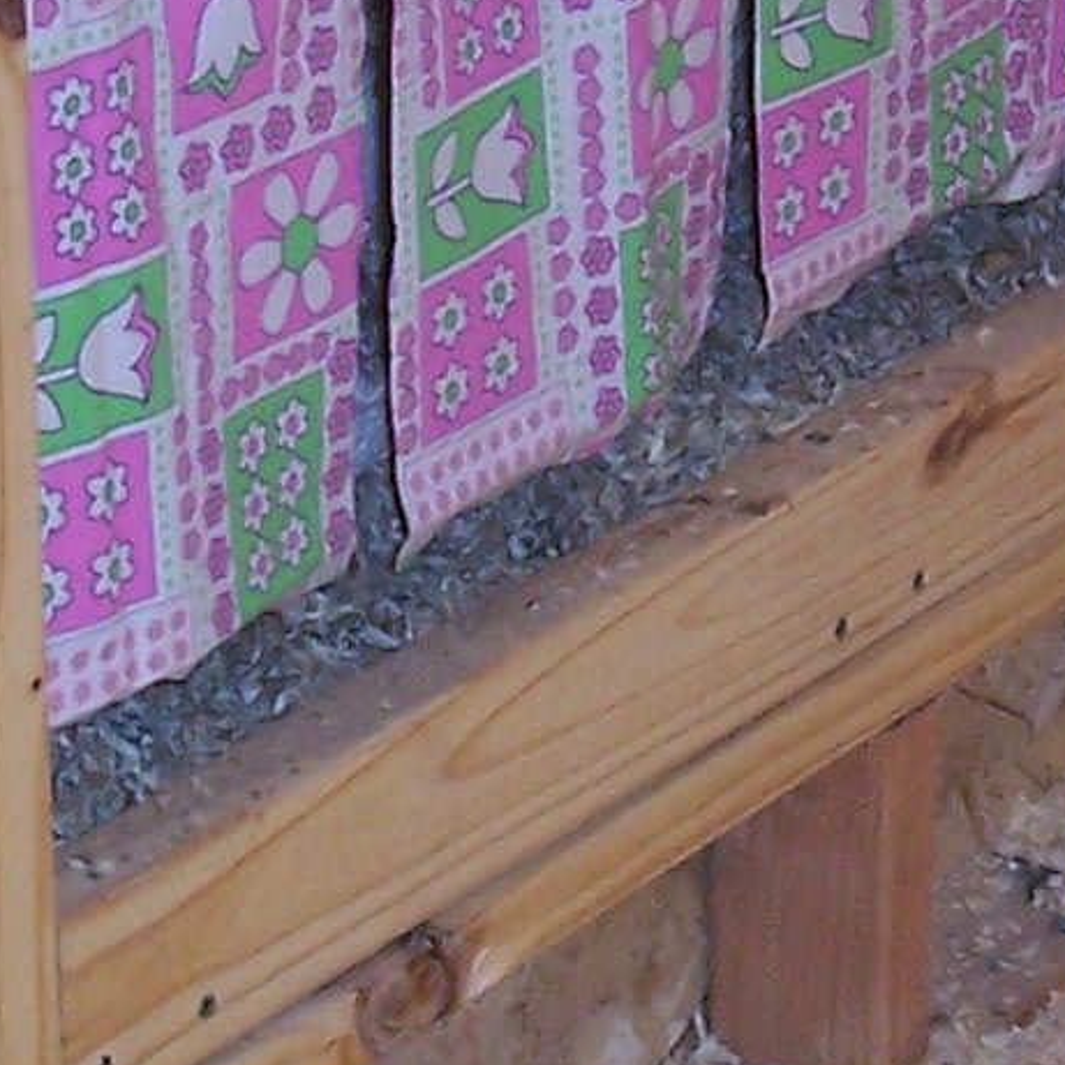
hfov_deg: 10.5
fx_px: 5813
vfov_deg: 10.4
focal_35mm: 167
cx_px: 725
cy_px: 206
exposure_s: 1/60
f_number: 2.7
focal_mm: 5.6
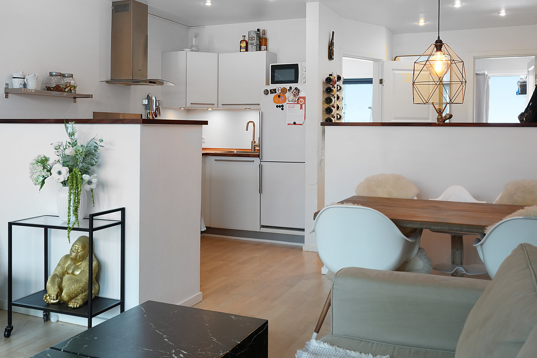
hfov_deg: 53.1
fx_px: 537
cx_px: 252
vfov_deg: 36.6
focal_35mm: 36
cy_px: 133
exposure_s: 1/3
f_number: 8
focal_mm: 24
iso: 400
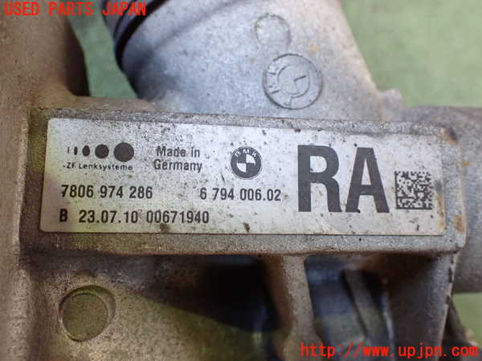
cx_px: 241
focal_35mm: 30
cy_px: 180
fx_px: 418
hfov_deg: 60.0
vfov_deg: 46.8
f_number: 2.3
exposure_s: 1/125
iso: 800
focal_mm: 5.4
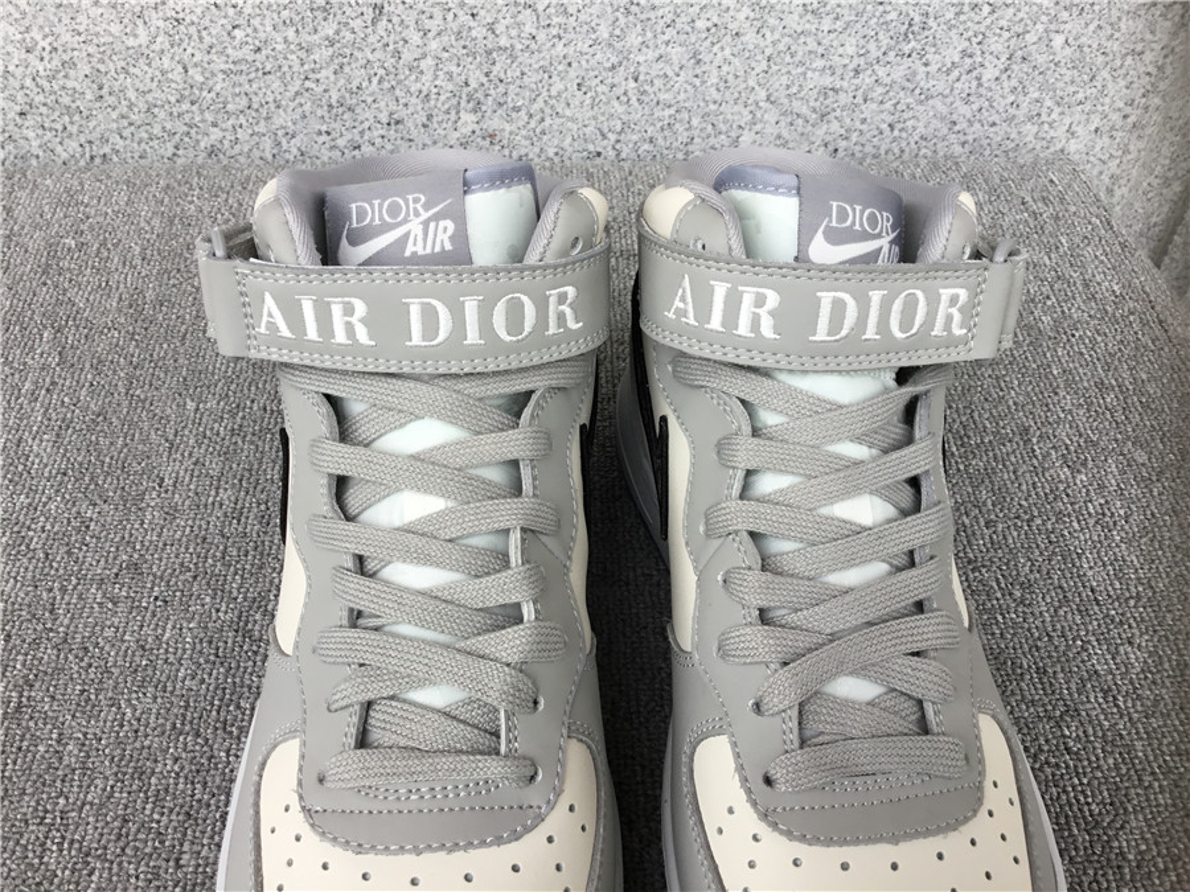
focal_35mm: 31
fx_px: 1066
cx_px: 595
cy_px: 446
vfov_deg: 45.4
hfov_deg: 58.4
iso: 25
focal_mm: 3.3
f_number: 2.4
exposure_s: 1/125
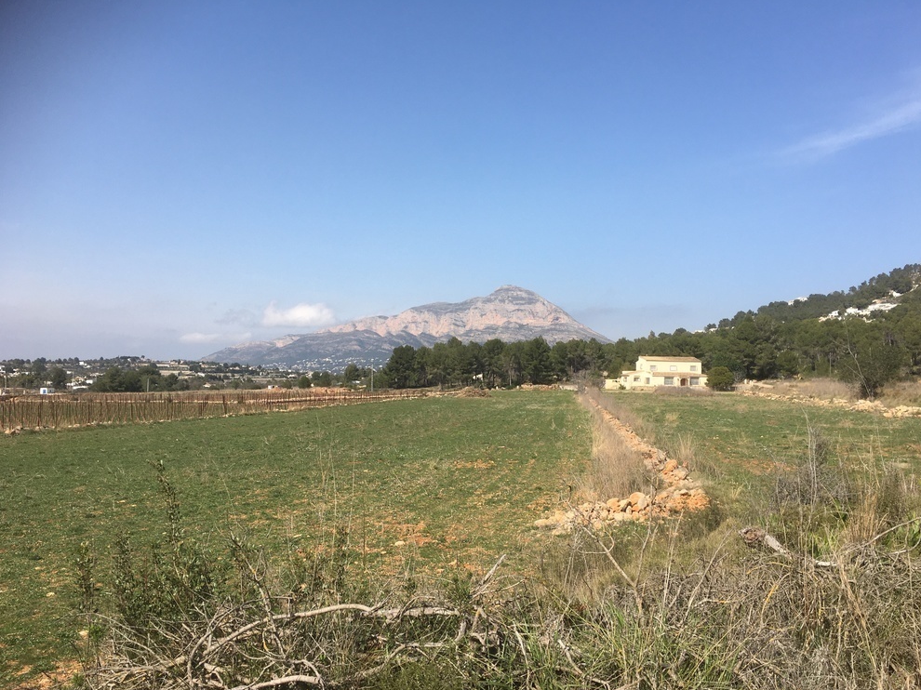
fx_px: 798
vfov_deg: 46.8
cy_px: 353
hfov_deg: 60.0
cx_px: 461
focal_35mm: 30
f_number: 2.2
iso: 25
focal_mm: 4.15
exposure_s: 1/1789
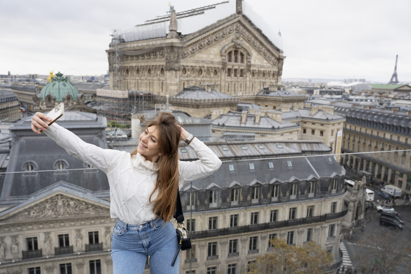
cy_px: 137
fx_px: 323
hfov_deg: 64.9
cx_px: 206
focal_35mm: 28
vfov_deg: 46.0
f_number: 4
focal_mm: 28.3
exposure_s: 1/1000
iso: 400
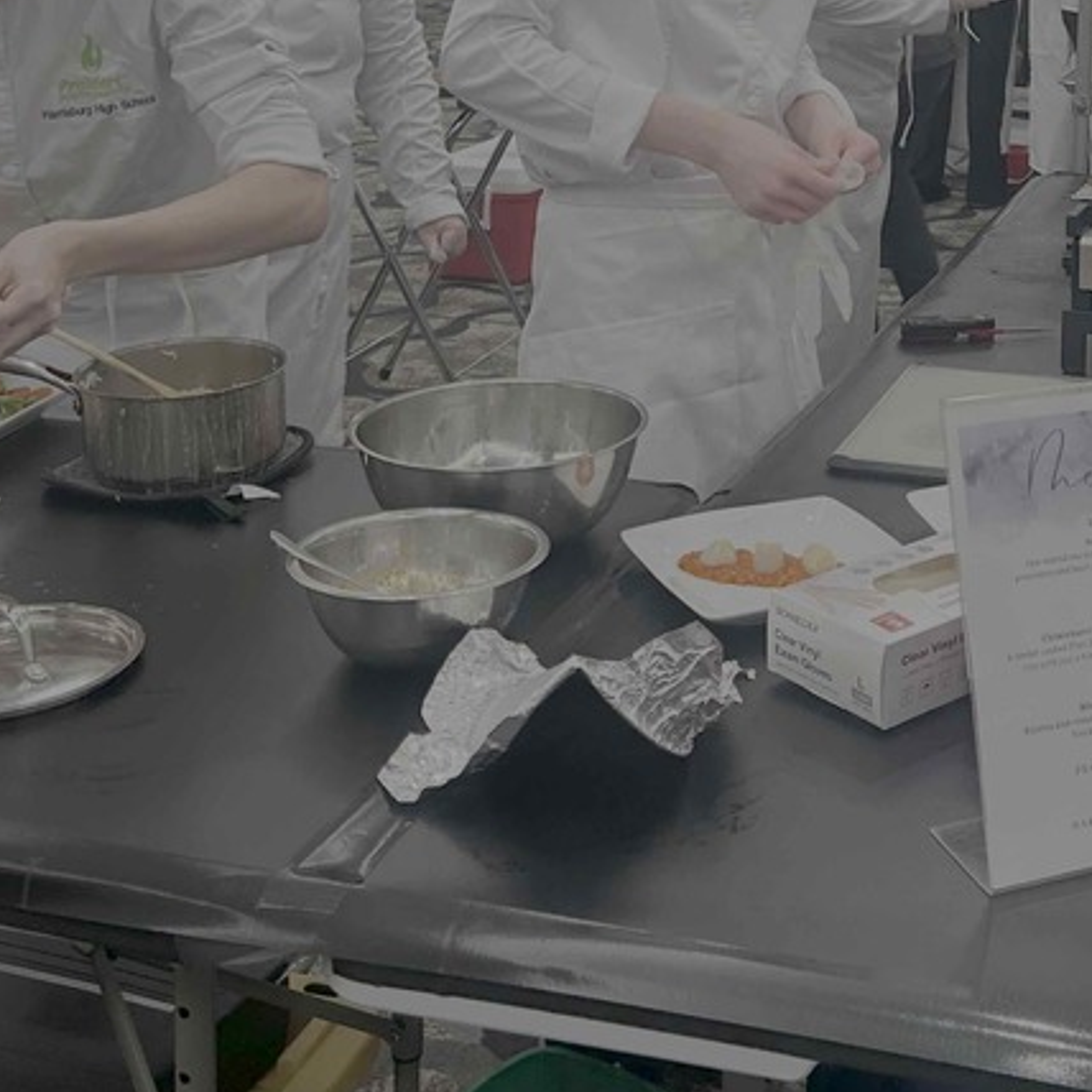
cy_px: 82
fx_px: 1963
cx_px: 857
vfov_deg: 29.6
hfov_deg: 30.4
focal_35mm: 55
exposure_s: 1/120
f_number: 1.5
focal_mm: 5.7
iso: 100
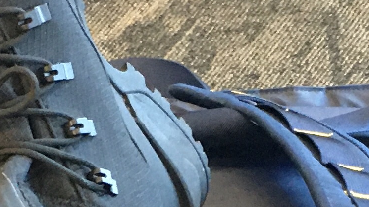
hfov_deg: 12.6
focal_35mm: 171
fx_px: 1673
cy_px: 395
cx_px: 209
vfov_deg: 6.9
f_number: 2.2
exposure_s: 1/30
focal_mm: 4.2
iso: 200
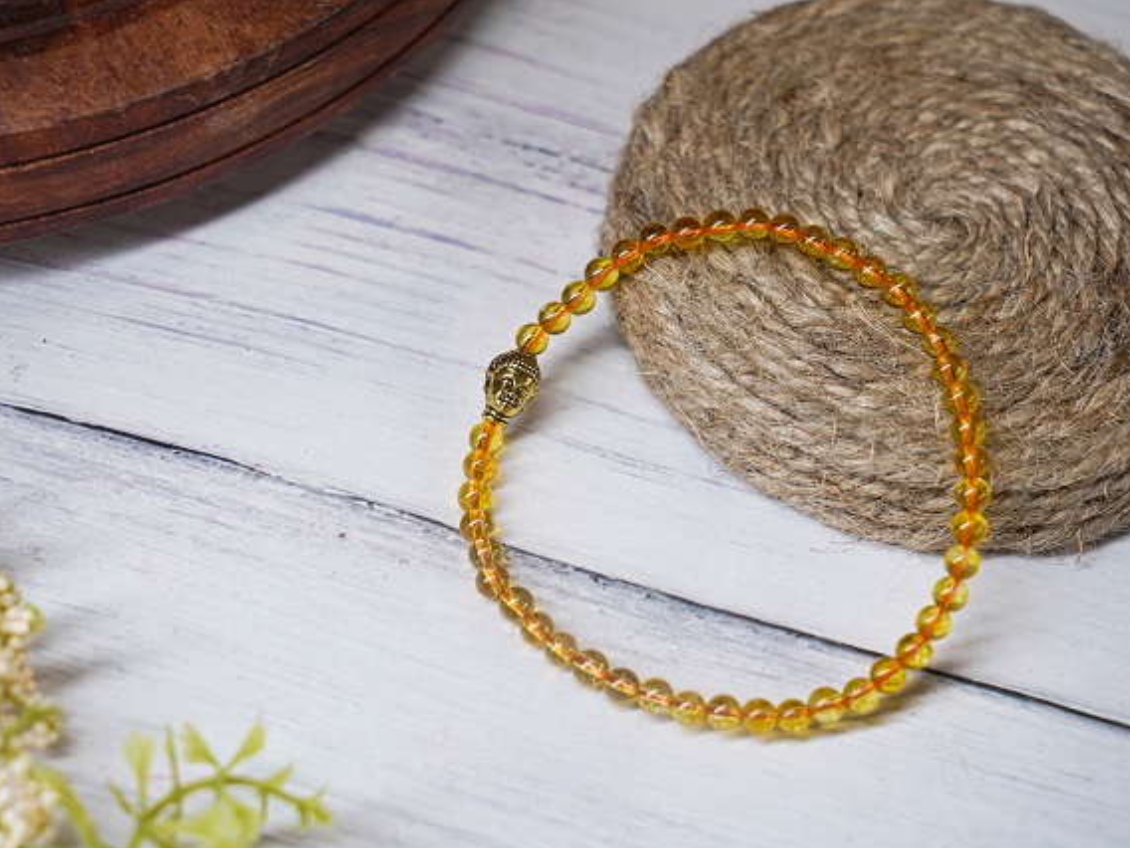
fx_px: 2514
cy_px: 429
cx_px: 533
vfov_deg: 19.1
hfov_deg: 25.3
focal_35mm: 77
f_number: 7.1
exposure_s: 1/250
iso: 640
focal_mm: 70
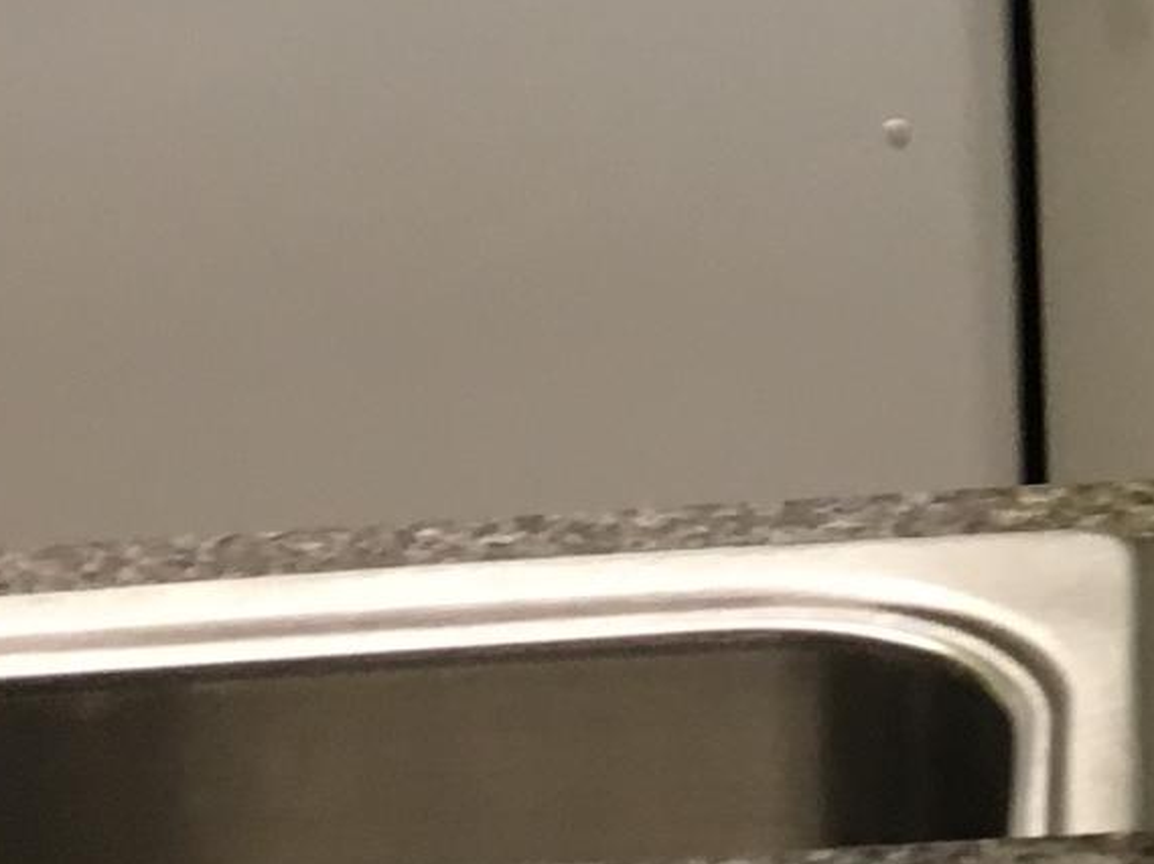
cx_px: 1556
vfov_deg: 9.1
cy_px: -919
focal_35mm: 153
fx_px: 5097
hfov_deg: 12.5
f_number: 2.2
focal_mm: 4.15
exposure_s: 1/30
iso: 80
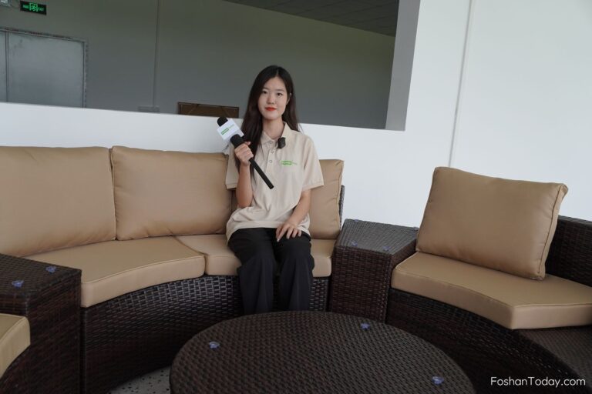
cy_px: 197
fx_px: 469
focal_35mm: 28
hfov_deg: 64.6
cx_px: 296
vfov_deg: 45.7
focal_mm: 19
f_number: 4
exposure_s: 1/160
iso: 320
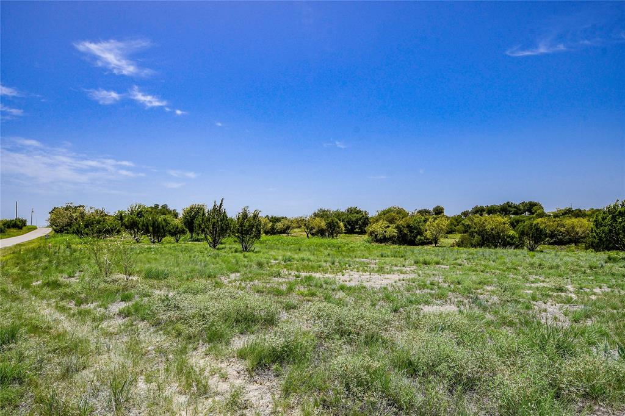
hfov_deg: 81.2
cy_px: 208
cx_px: 312
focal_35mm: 21
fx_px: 364
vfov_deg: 59.5
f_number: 11
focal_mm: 14
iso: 250
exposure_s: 1/500
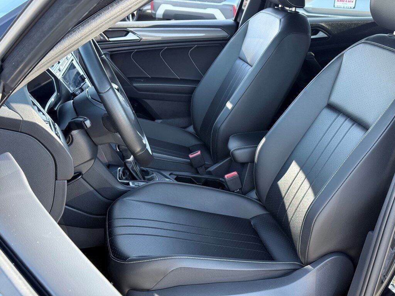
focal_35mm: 48
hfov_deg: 39.7
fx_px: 548
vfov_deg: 30.3
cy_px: 148
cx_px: 198
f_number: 1.78
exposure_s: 1/236
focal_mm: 6.76
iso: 125
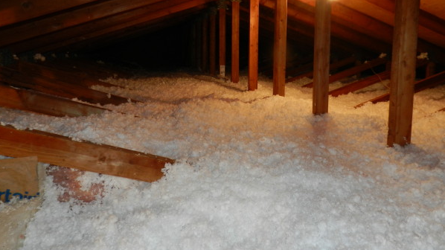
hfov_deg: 71.9
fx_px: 307
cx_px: 221
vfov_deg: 43.7
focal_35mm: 26
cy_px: 82
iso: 200
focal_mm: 4
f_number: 3.4
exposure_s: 1/30
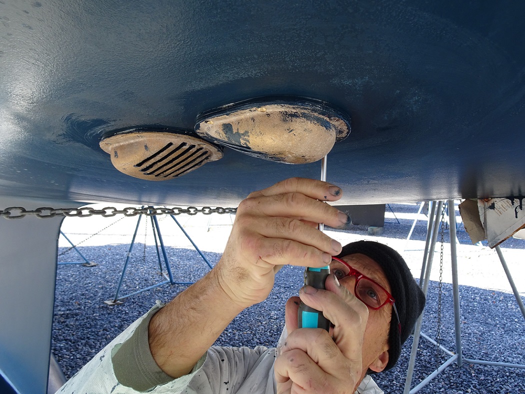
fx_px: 364
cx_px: 262
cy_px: 197
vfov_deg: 56.8
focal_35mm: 24
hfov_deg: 71.6
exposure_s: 1/80
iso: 80
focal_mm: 4.1
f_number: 3.5
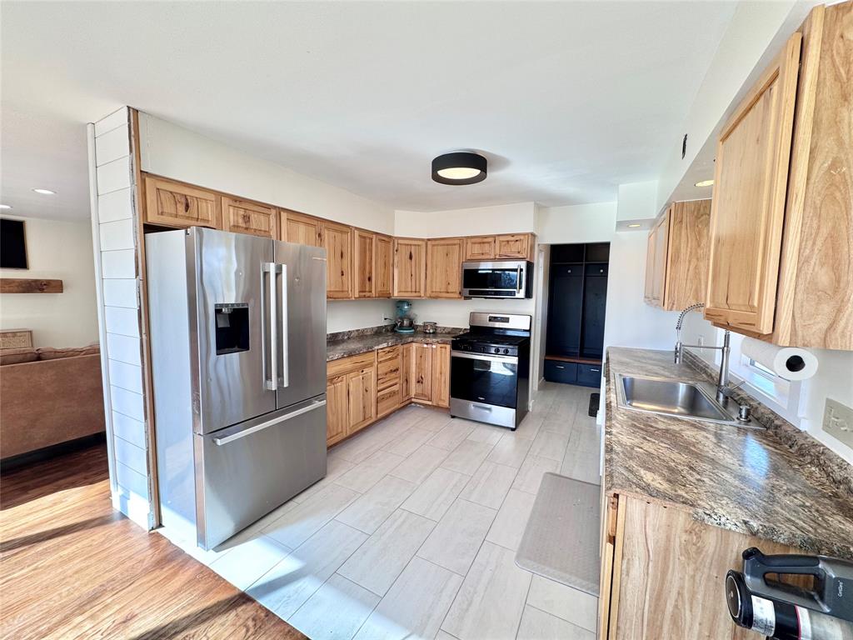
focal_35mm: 14
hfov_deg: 102.1
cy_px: 320
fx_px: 345
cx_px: 426
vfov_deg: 85.7
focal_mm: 2.22
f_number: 2.2
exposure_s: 1/120
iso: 64
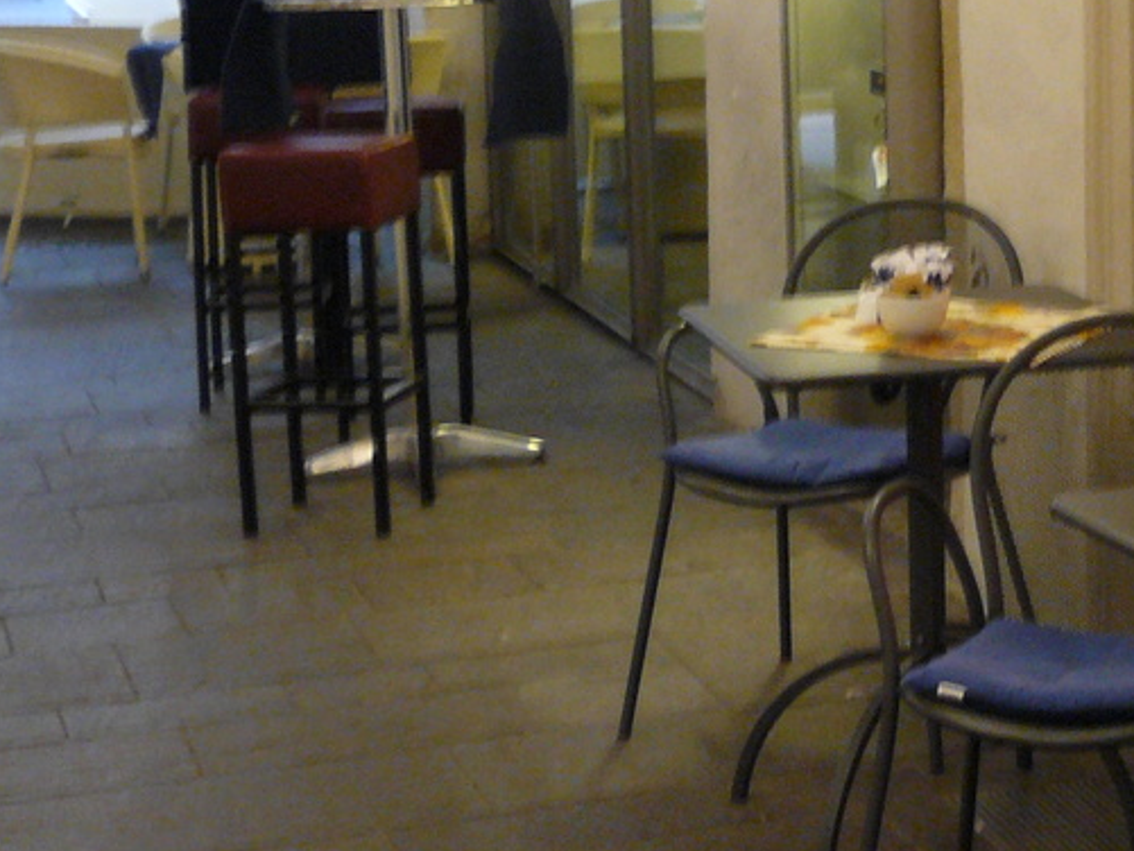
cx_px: 1295
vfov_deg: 15.9
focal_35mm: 92
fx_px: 3015
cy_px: 131
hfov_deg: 20.2
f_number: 2.8
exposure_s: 1/6
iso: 200
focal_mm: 6
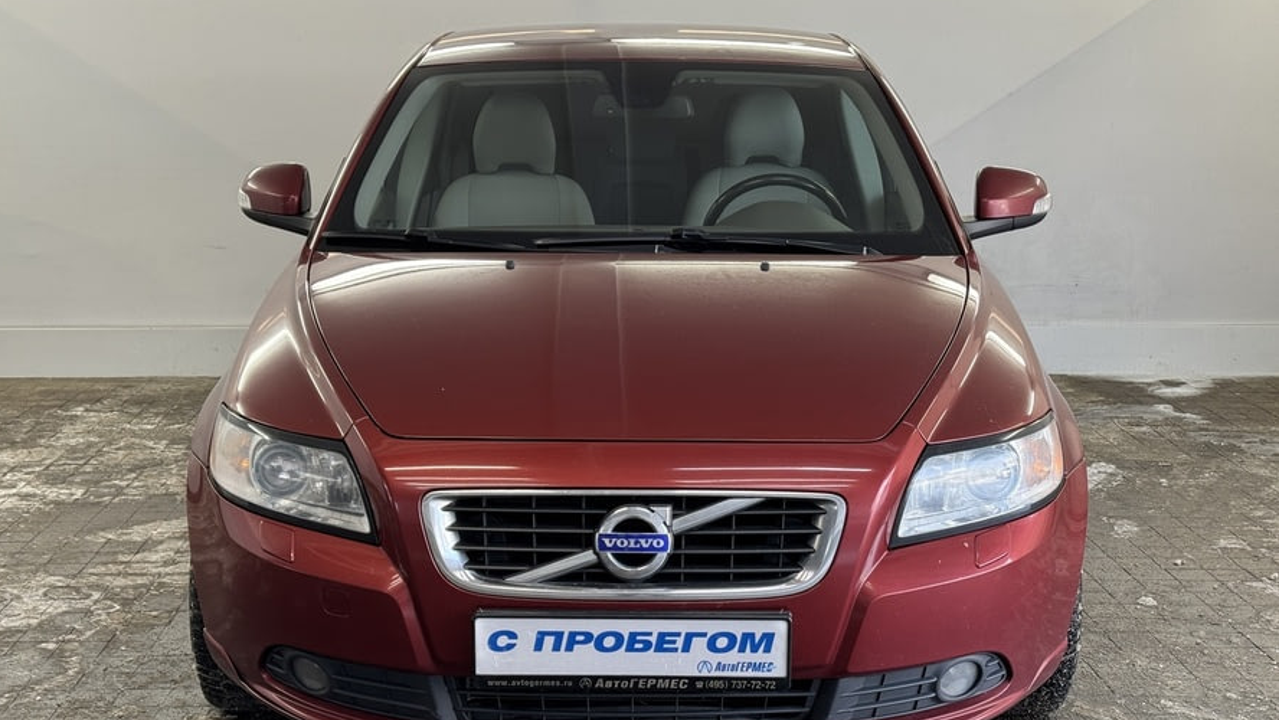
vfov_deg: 22.7
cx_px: 632
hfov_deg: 39.2
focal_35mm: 53
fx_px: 1798
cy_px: 366
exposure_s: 1/100
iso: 64
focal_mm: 6.76
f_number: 1.78
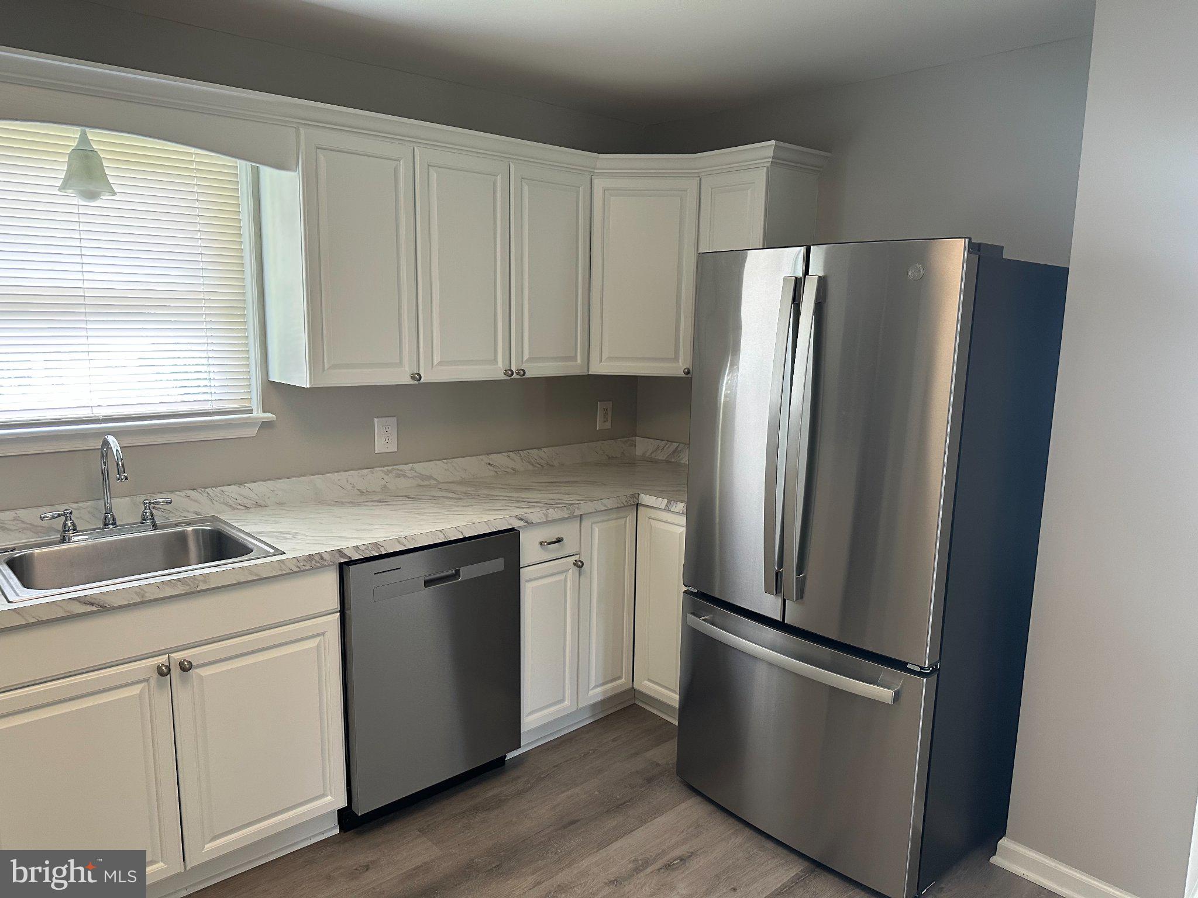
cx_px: 599
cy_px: 449
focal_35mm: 24
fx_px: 831
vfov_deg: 56.8
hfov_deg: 71.6
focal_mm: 6.86
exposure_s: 1/60
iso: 200
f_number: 1.78
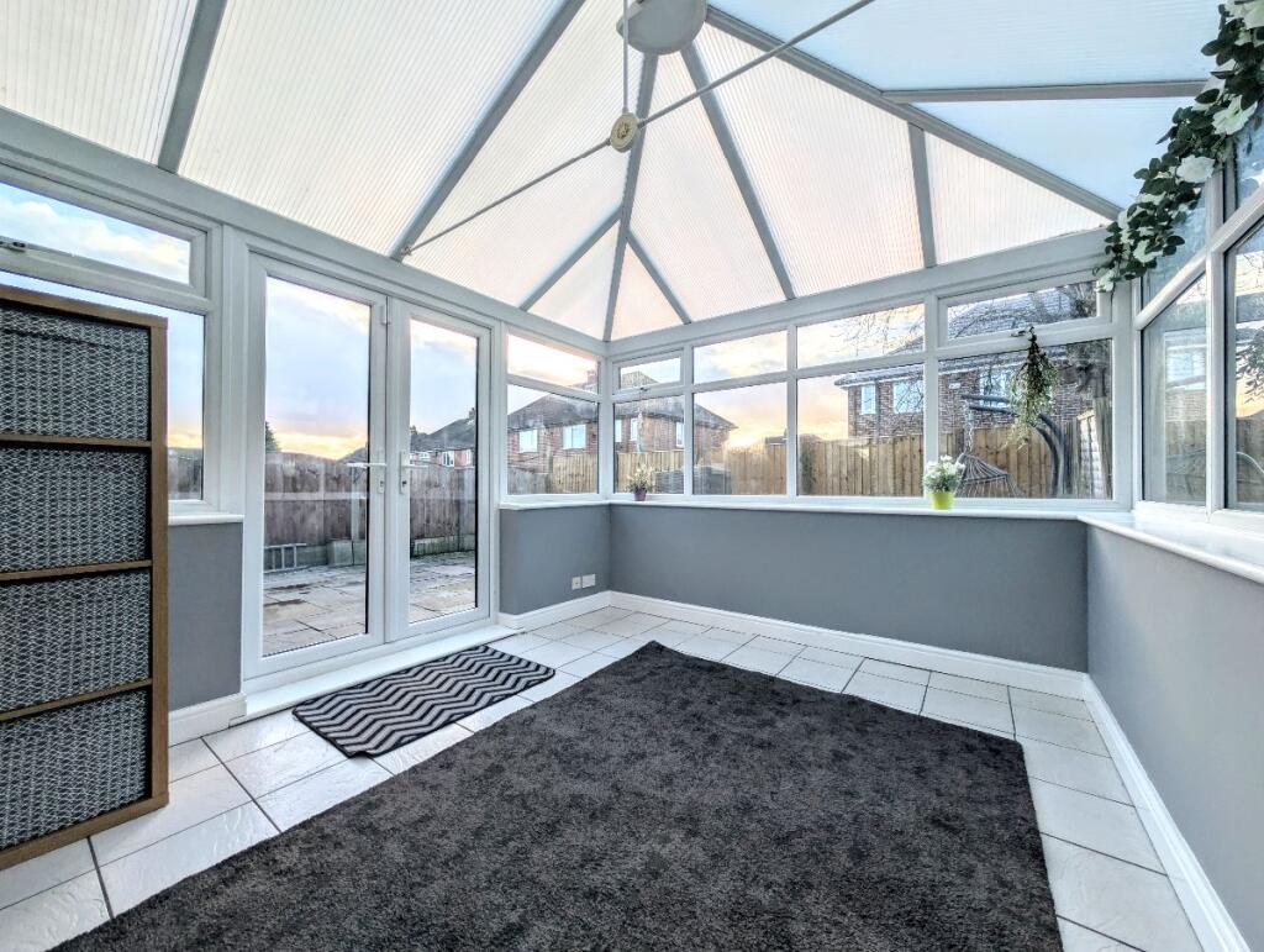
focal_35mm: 12
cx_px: 632
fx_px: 439
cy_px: 476
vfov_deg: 94.6
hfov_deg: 110.5
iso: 54
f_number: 1.7
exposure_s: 1/1021
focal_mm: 2.02
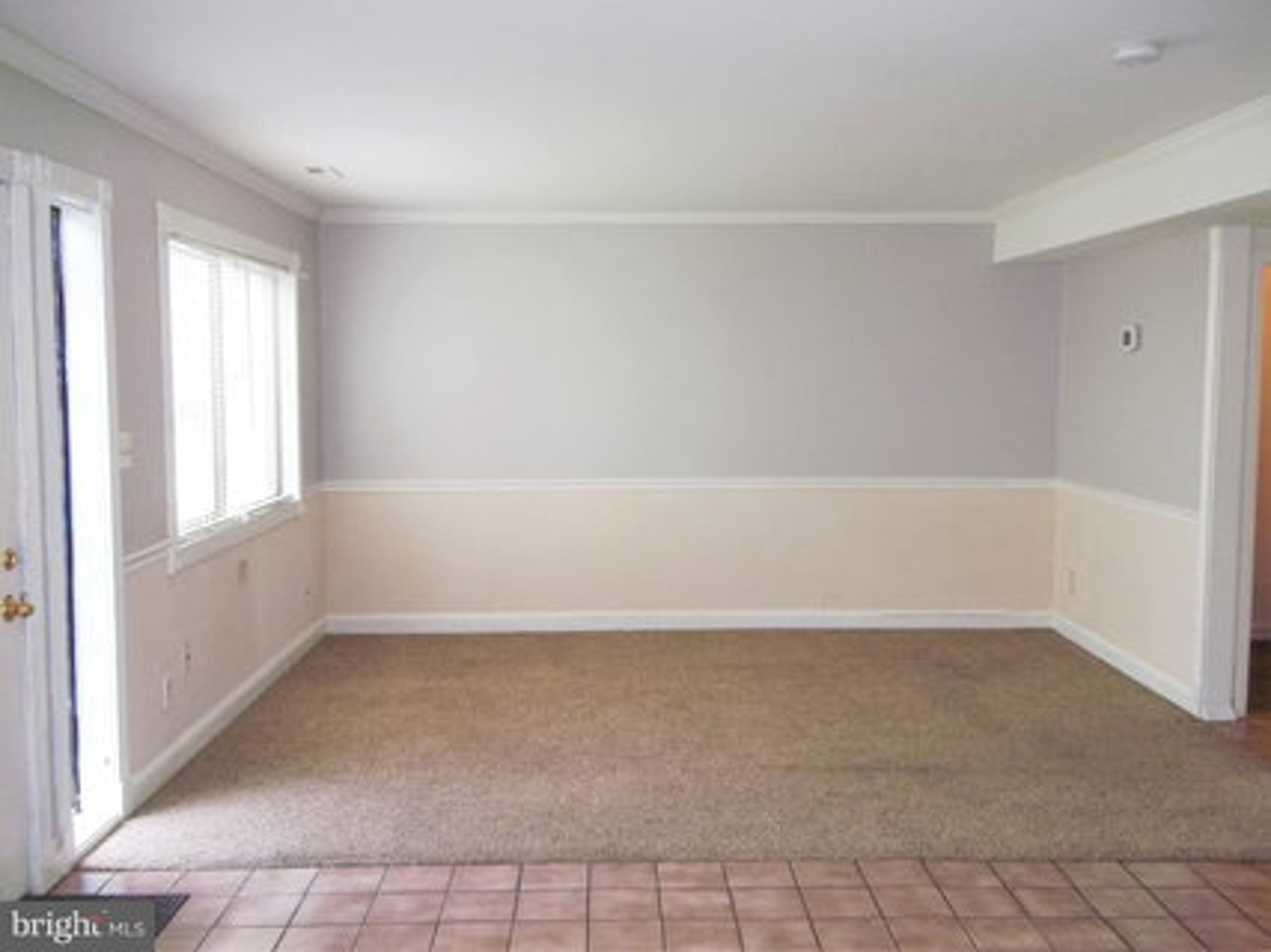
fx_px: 1175
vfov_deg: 44.1
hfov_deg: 56.8
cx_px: 636
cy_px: 476
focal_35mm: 32
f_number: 2.9
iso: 160
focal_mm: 5.7
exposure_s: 1/50
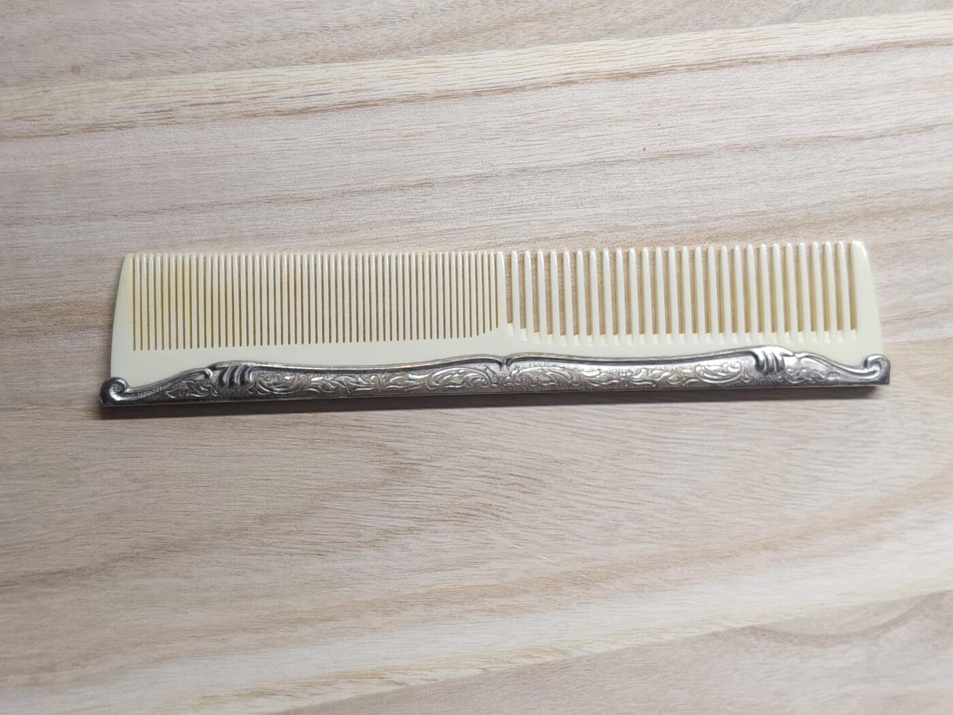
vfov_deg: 28.6
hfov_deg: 37.5
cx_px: 476
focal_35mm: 51
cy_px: 358
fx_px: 1404
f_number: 1.88
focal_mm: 4.84
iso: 1024
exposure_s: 1/100
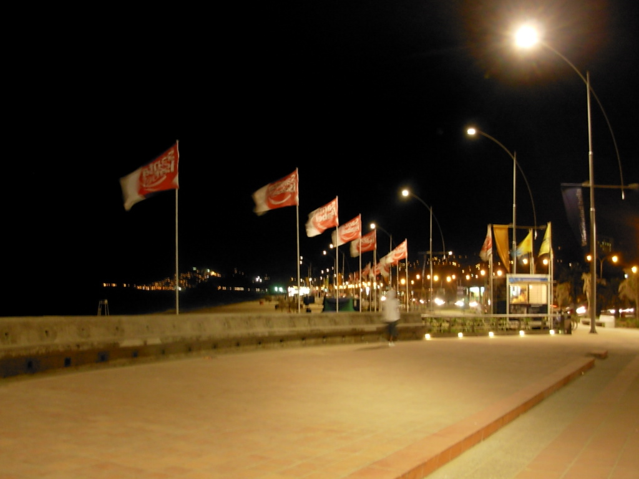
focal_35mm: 38
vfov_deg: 37.7
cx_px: 320
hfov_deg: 49.0
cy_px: 240
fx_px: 701
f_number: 2.9
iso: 130
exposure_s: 1/2
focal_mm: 6.3
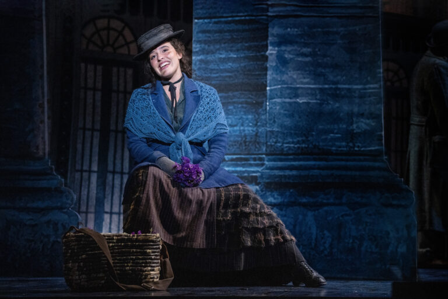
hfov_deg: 17.1
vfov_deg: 11.4
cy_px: 150
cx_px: 224
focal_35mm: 120
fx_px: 1493
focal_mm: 120
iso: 5000
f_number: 4
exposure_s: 1/320
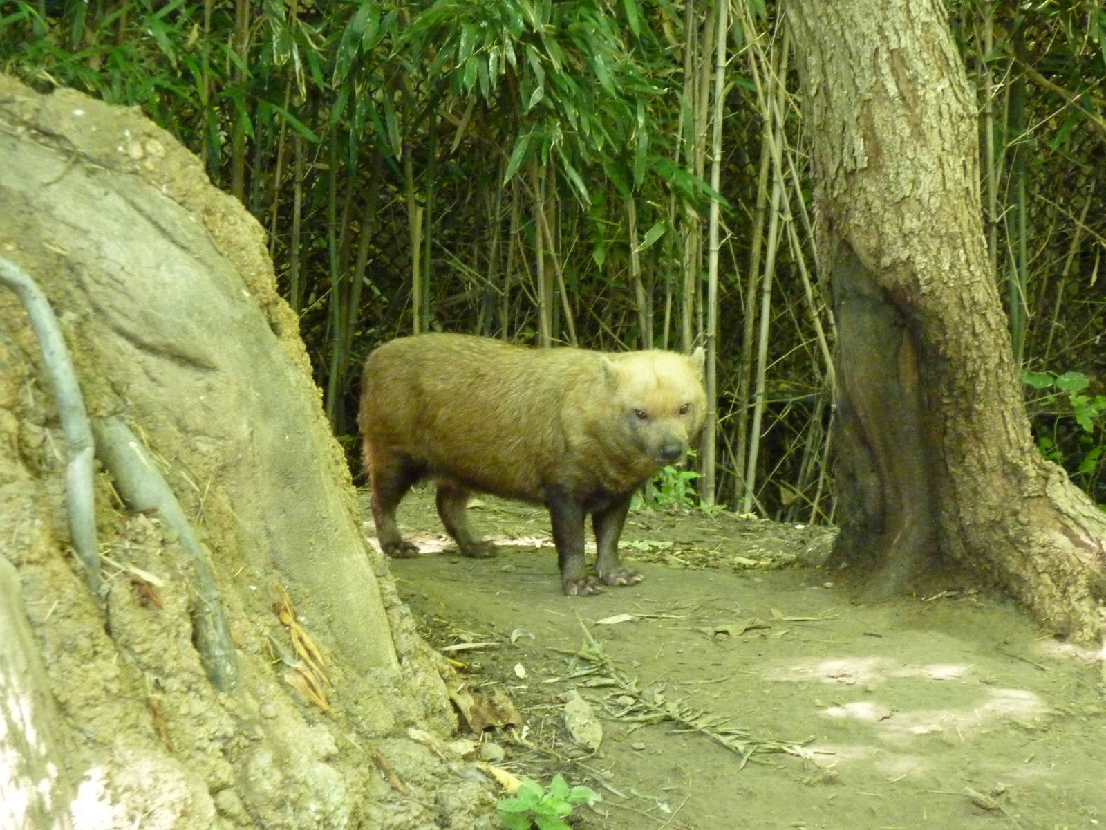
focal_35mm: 147
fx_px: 4697
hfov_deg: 13.4
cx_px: 553
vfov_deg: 10.1
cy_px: 415
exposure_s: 1/40
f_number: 4.5
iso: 800
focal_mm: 24.1
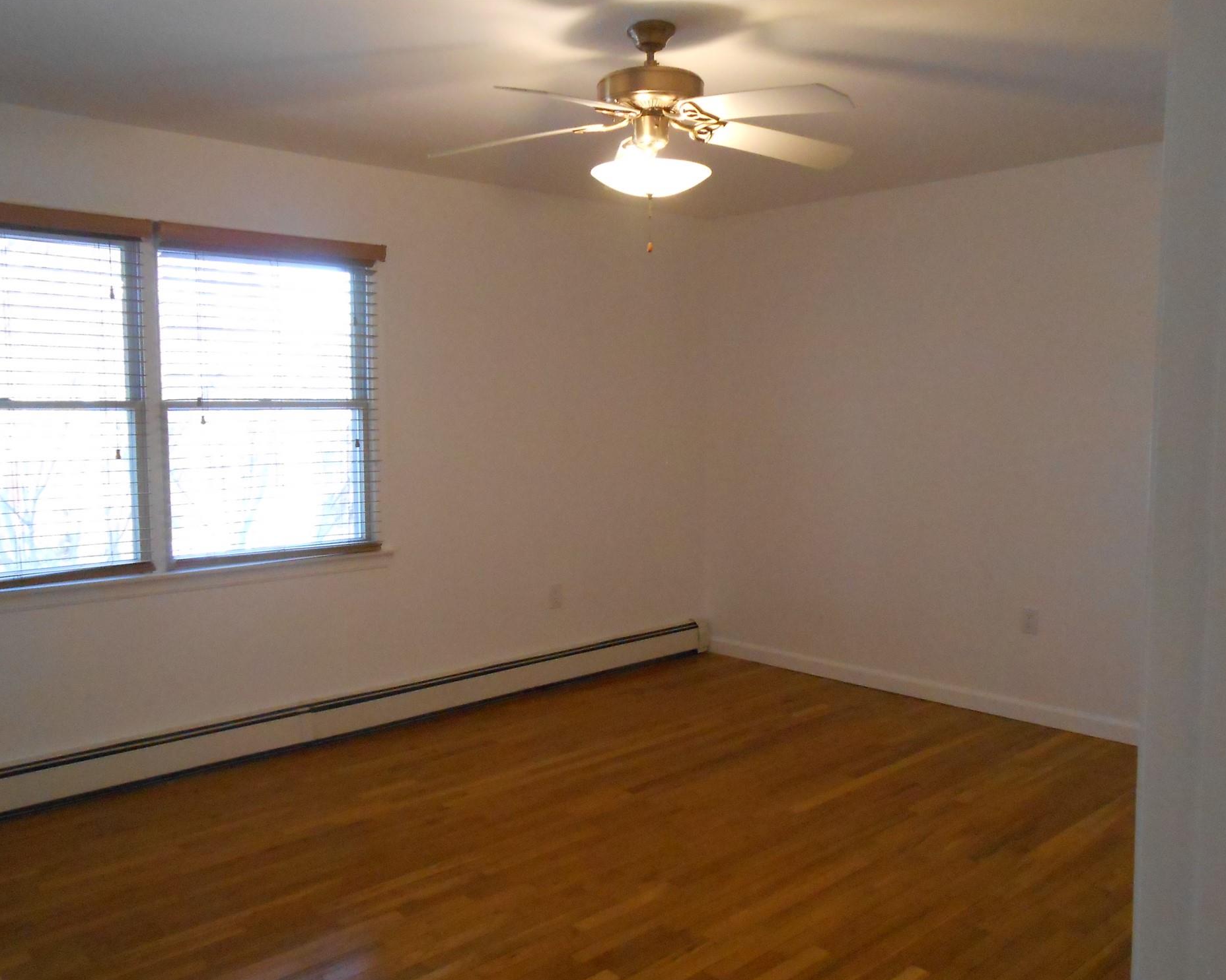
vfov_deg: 51.5
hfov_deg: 62.2
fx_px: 1016
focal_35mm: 28
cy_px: 504
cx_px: 581
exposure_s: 1/80
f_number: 3.5
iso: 800
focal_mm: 4.6
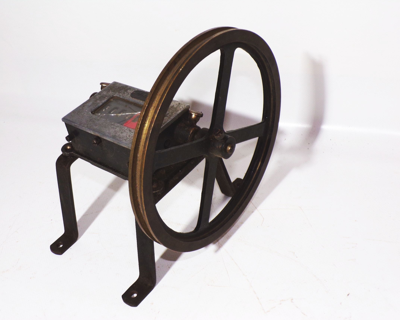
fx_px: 521
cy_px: 160
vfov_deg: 34.1
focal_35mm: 44
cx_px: 188
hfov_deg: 42.0
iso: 80
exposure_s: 1/60
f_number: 3.4
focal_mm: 7.6
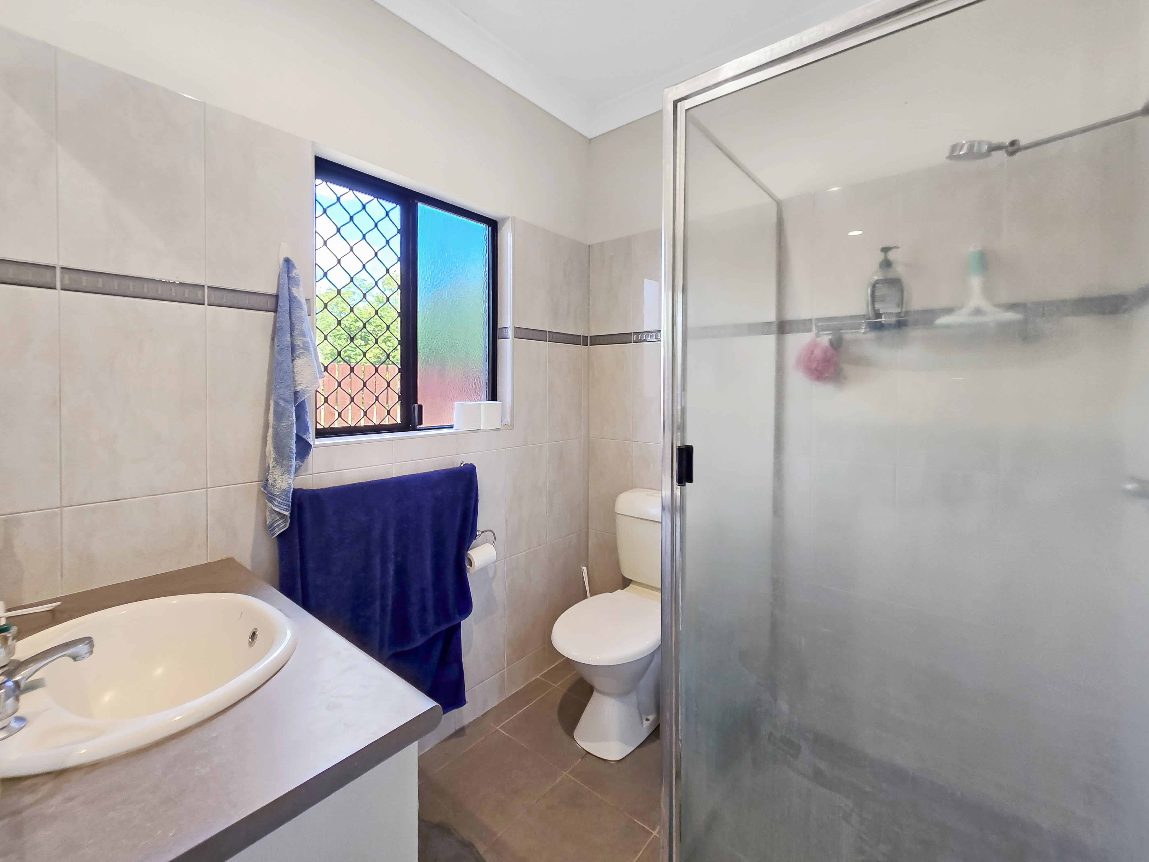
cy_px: 431
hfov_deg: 106.2
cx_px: 574
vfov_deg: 89.9
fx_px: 432
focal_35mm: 13
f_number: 2.2
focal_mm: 2.2
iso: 100
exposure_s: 1/50
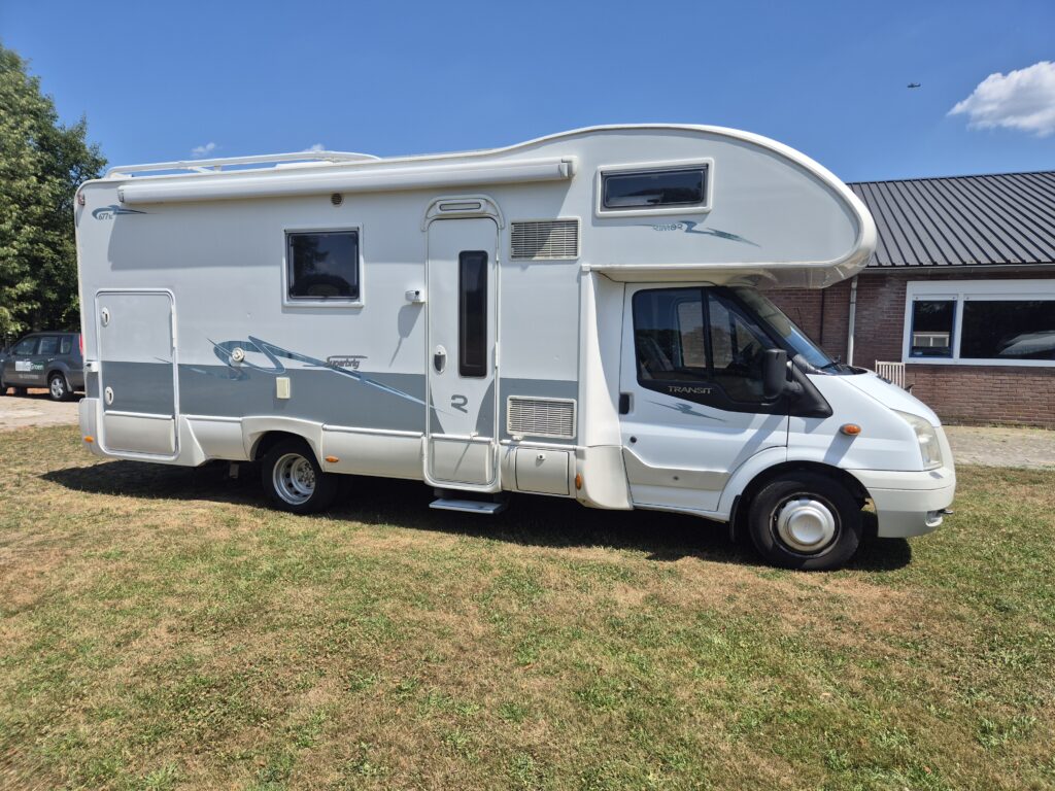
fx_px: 701
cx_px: 528
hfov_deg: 73.9
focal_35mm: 23
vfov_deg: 58.9
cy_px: 396
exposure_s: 1/1964
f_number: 1.8
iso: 25
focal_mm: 5.4
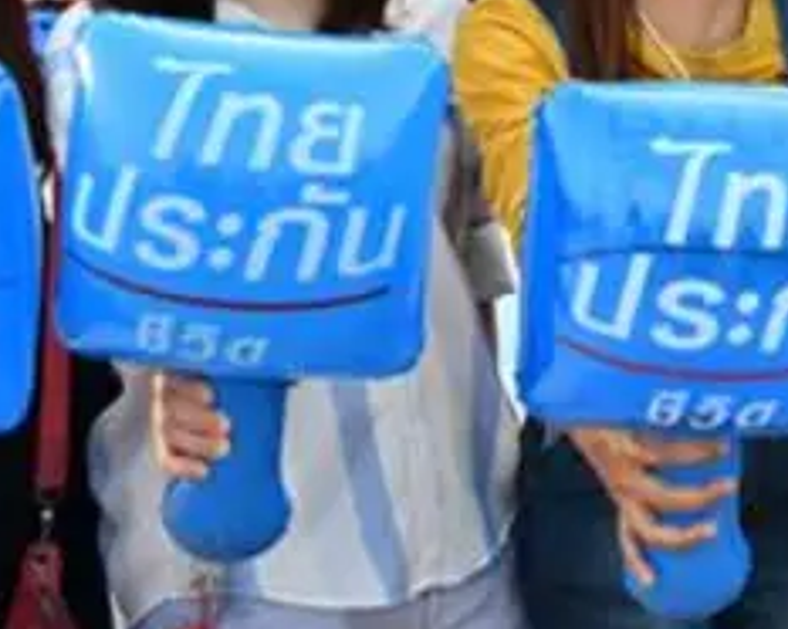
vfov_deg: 14.1
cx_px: 818
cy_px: -57
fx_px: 2493
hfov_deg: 17.5
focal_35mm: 107
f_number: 3.2
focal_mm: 34
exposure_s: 1/125
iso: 640
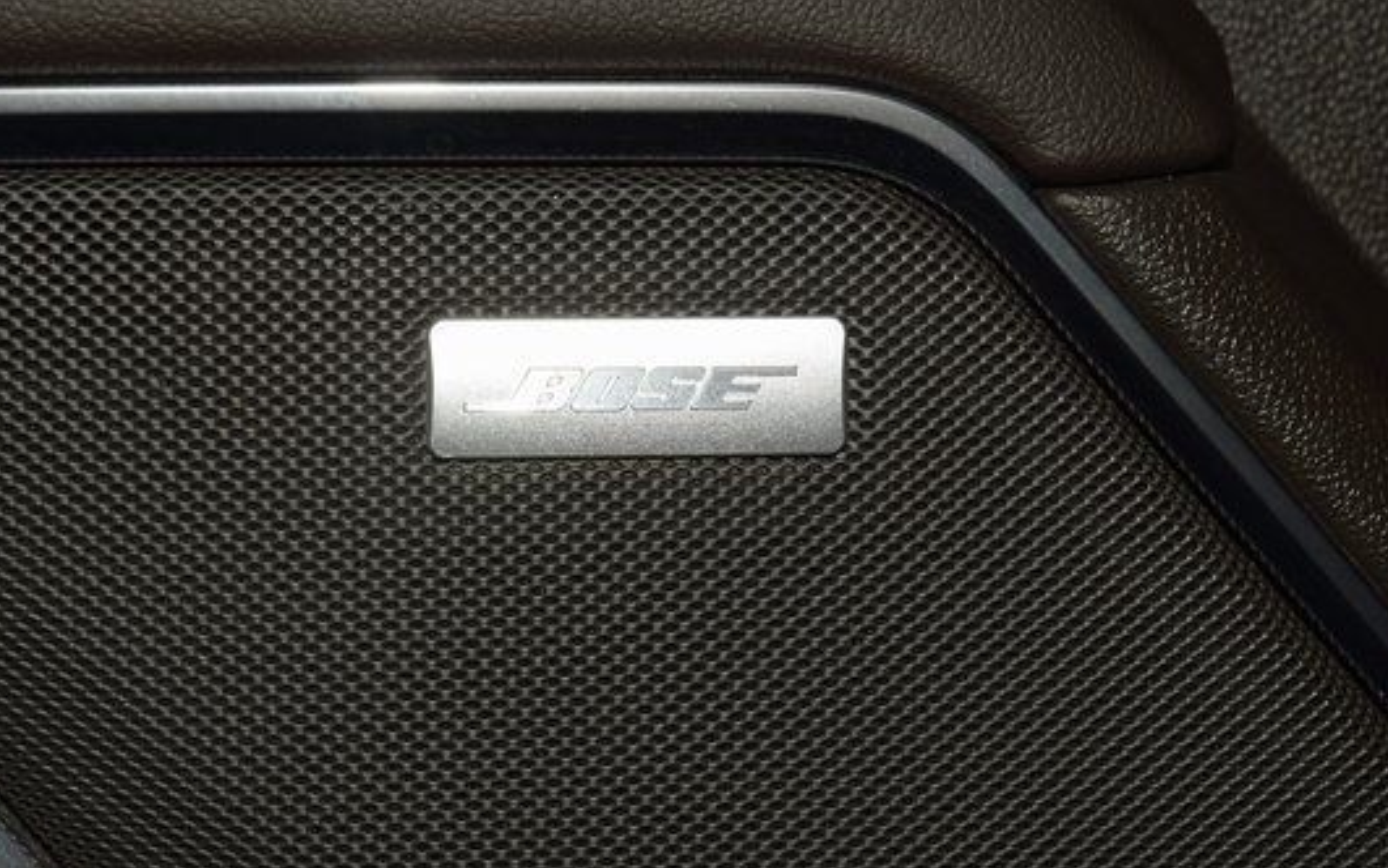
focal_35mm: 129
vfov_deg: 10.2
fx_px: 4880
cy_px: 370
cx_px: 635
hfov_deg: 16.2
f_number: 8
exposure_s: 1/125
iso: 100
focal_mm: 70
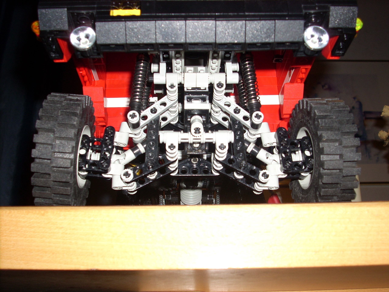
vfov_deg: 38.7
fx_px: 416
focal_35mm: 37
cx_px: 194
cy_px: 146
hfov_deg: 50.1
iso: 64
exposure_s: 1/60
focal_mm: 6.2
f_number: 2.8
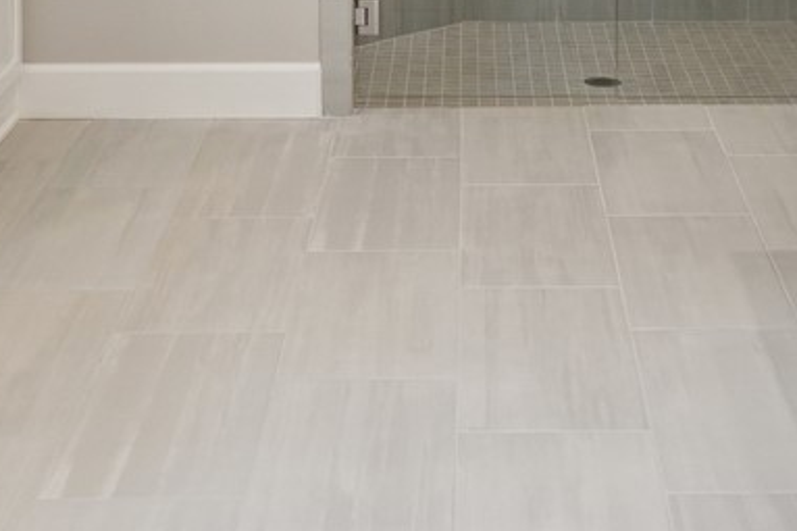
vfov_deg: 14.3
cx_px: 489
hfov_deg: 23.9
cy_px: -413
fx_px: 1881
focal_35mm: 85
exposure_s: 1/30
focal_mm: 16
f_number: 5.6
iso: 200
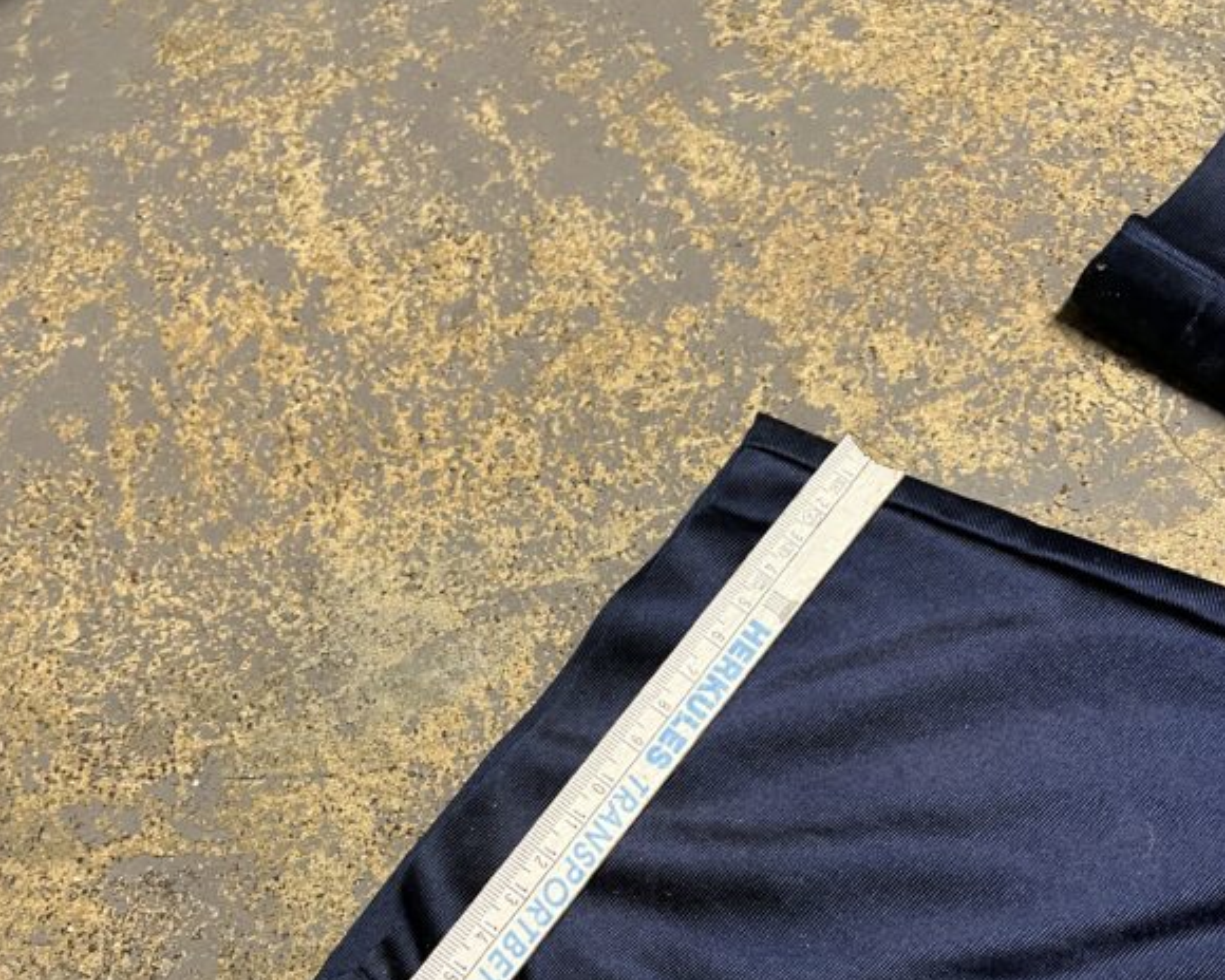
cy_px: 790
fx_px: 1269
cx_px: 615
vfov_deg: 40.4
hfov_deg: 51.5
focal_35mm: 35
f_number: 1.5
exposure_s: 1/60
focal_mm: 5.7
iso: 400
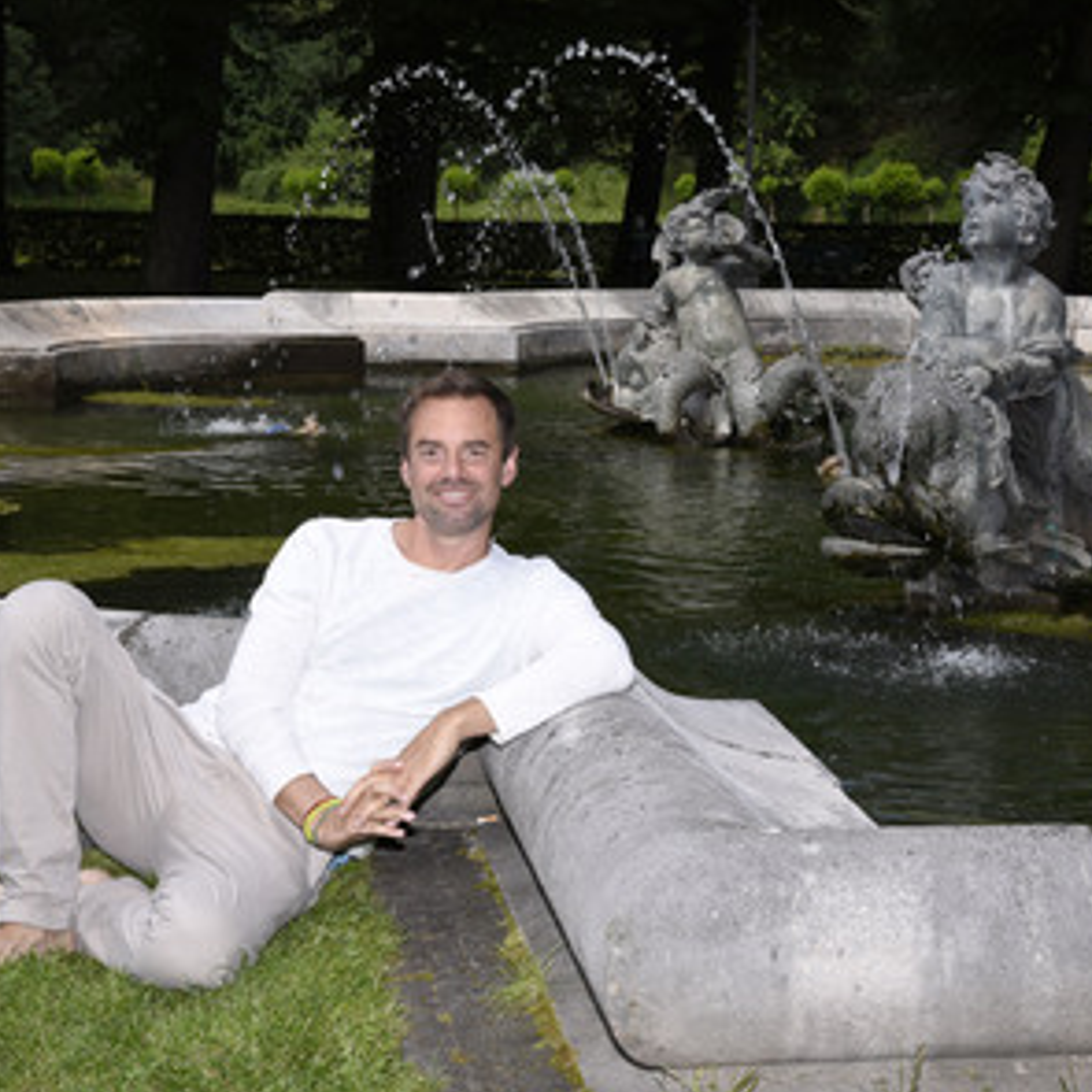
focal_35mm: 65
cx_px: 561
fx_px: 2320
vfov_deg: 26.5
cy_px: 552
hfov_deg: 26.5
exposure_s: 1/160
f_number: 11
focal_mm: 50
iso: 250
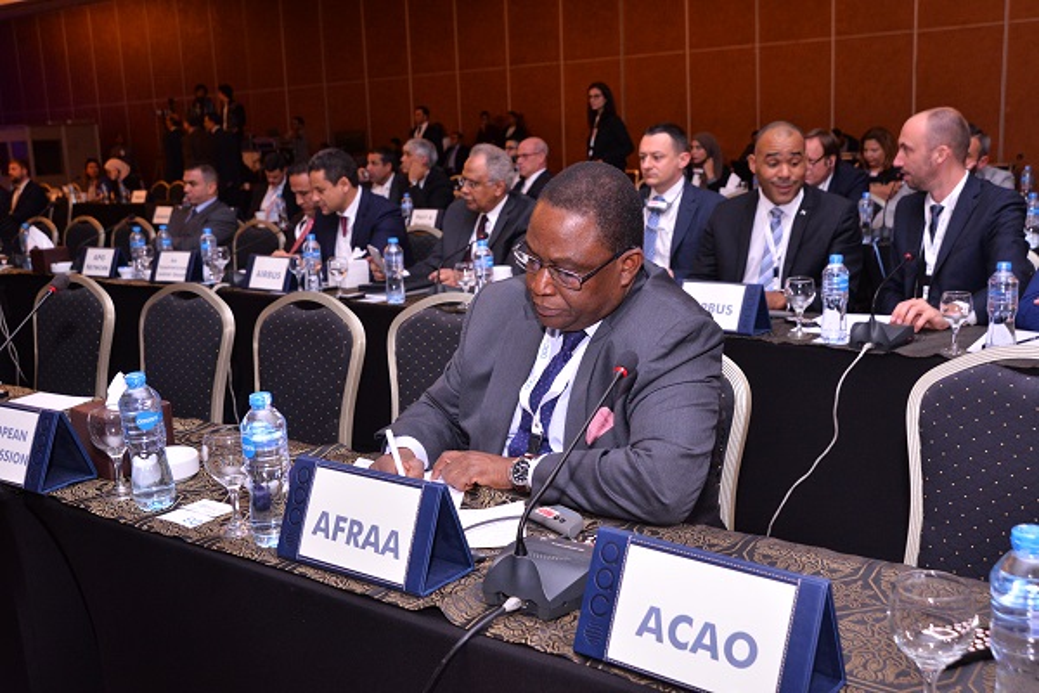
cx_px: 520
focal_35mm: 38
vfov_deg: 35.1
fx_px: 1097
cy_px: 346
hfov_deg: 50.7
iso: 2000
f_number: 7.1
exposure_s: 1/160
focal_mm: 38
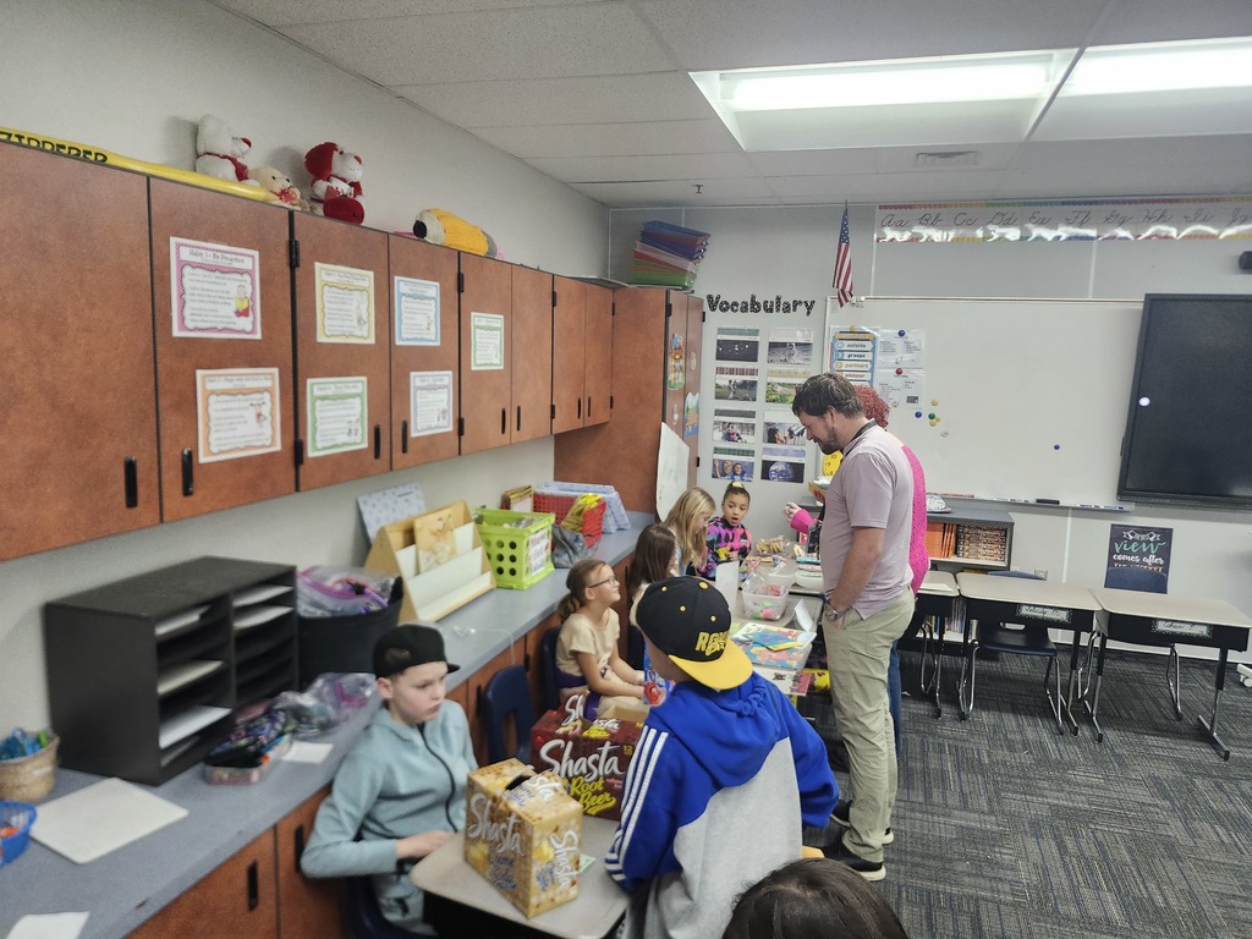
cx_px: 626
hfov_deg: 73.9
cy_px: 470
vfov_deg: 58.9
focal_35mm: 23
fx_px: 832
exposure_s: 1/120
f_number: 1.8
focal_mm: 5.54
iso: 500
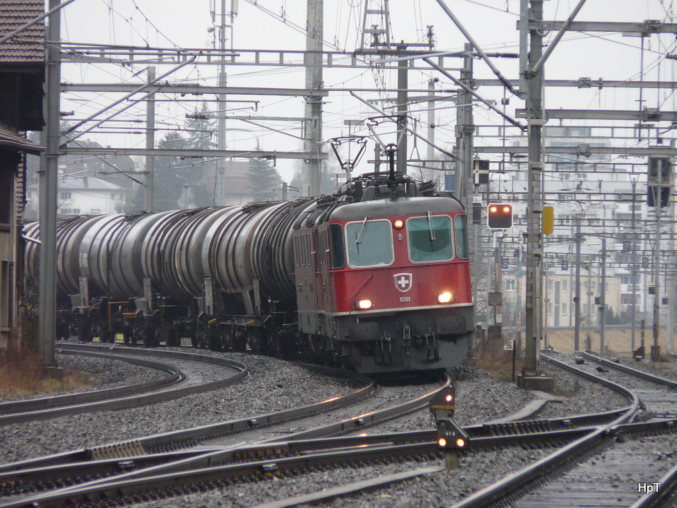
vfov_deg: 3.5
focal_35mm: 423
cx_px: 338
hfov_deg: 4.7
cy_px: 254
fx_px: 8273
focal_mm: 69.4
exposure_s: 1/100
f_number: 3.6
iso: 125
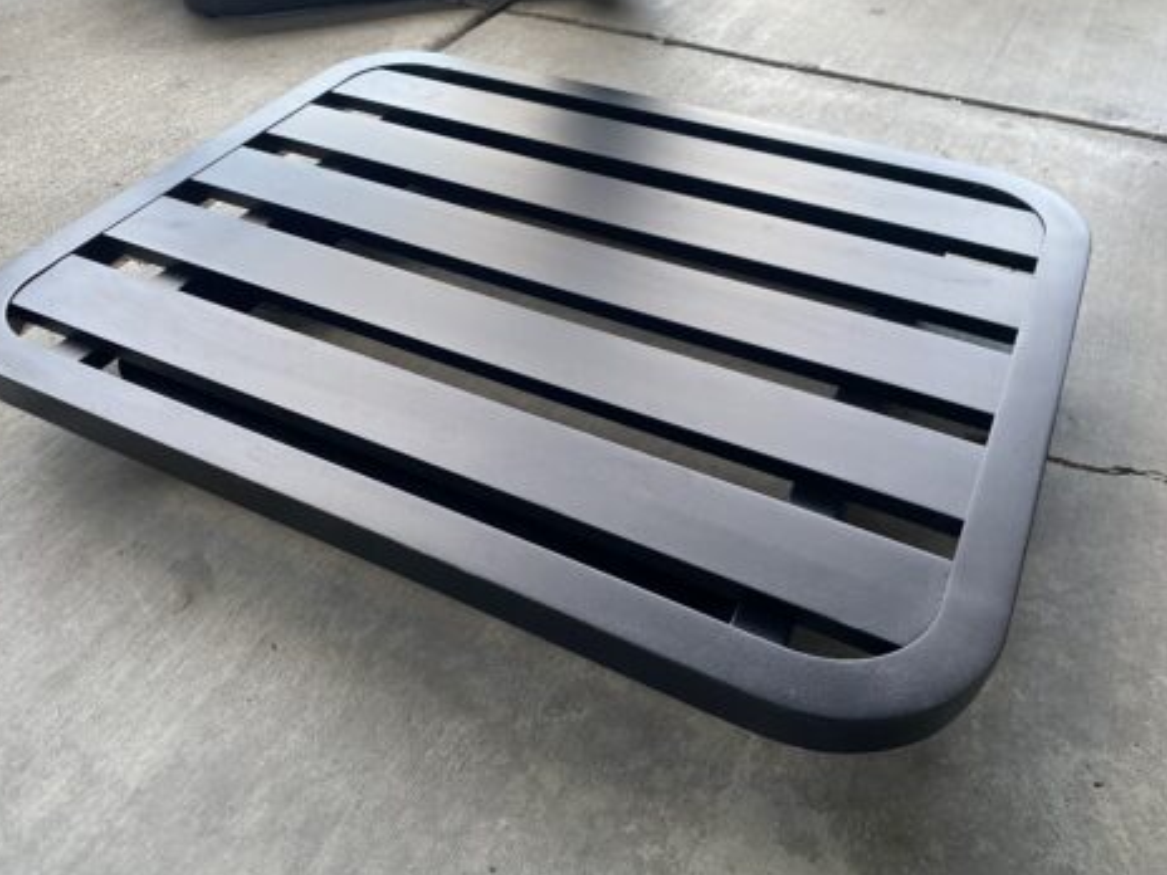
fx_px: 944
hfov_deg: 63.4
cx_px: 551
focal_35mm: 28
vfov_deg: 49.7
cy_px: 449
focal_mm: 4.25
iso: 125
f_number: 1.8
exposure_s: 1/84
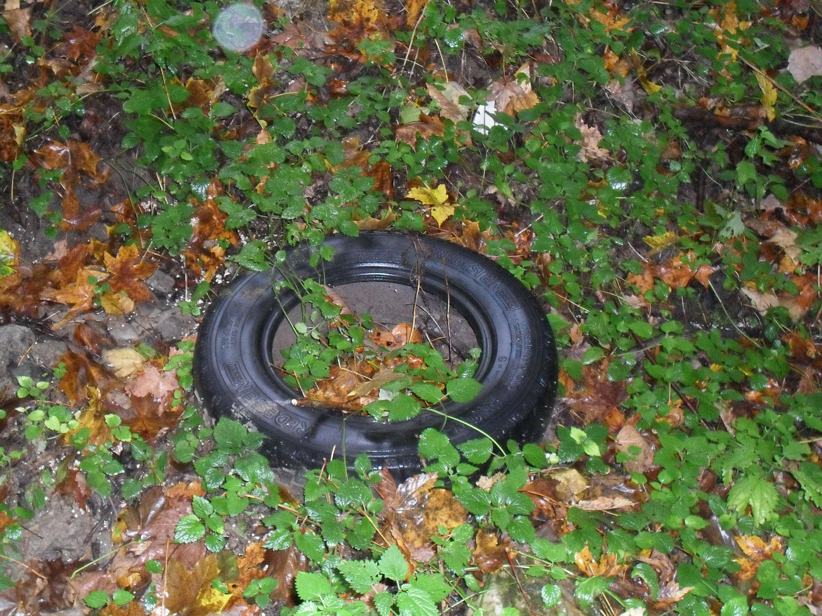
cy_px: 308
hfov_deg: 38.9
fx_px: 1164
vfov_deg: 29.7
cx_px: 411
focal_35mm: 49
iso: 400
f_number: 3.9
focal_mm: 8.7
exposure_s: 1/45
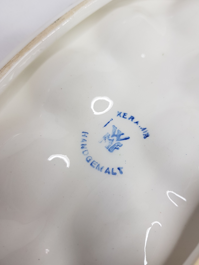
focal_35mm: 26
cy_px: 132
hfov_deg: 53.1
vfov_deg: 67.3
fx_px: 199
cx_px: 100
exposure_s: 1/179
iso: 40
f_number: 1.7
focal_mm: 4.2
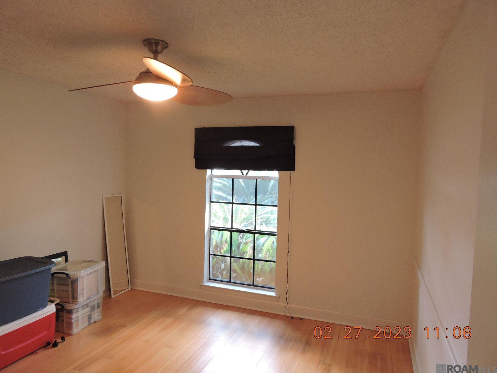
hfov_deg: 71.6
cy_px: 186
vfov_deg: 56.8
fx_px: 345
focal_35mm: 24
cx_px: 248
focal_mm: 4.3
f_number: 3.3
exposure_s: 1/30
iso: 400
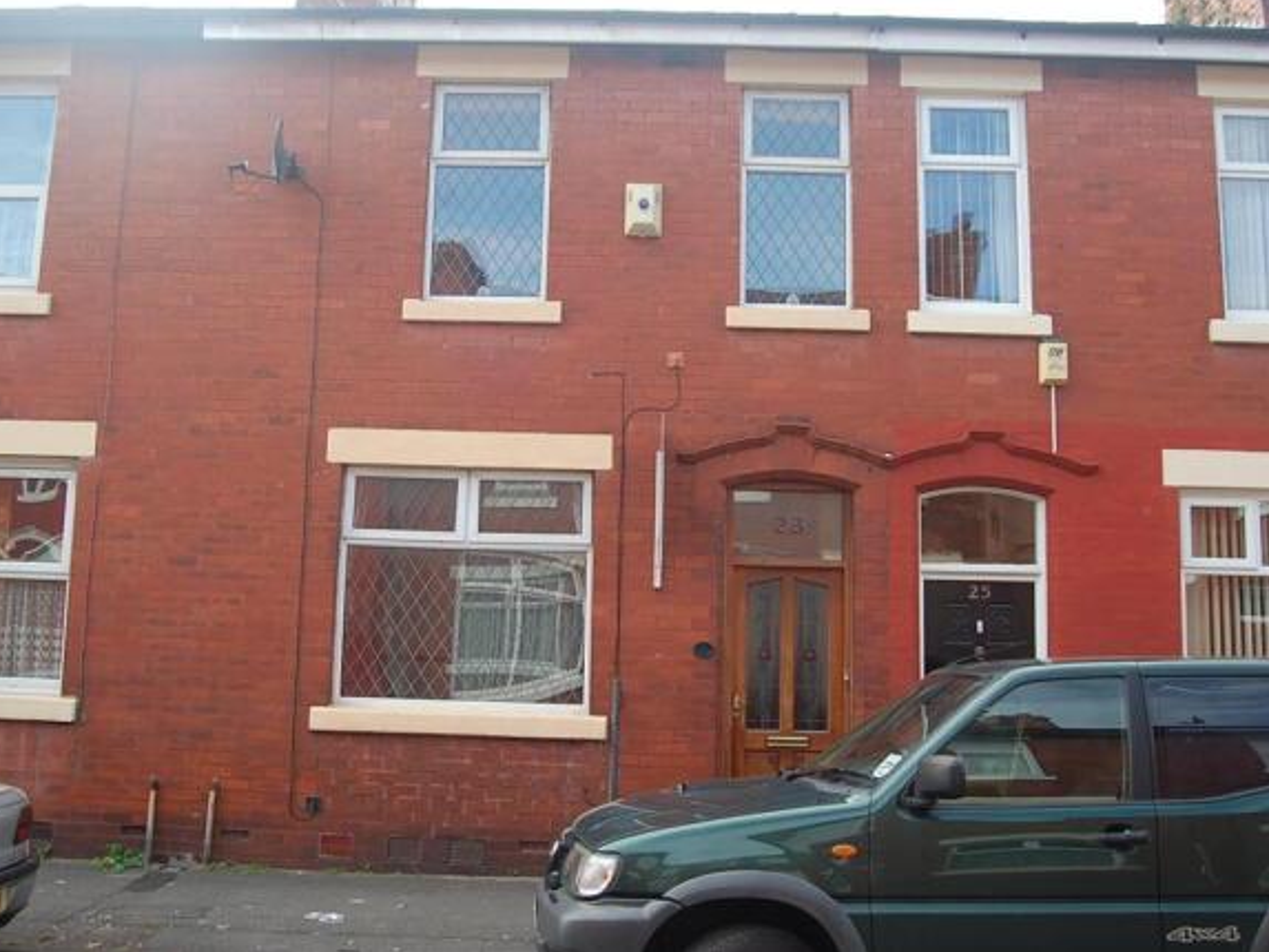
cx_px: 585
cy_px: 472
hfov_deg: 55.3
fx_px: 1210
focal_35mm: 33
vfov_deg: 43.0
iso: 200
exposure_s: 1/125
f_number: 5.6
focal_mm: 20
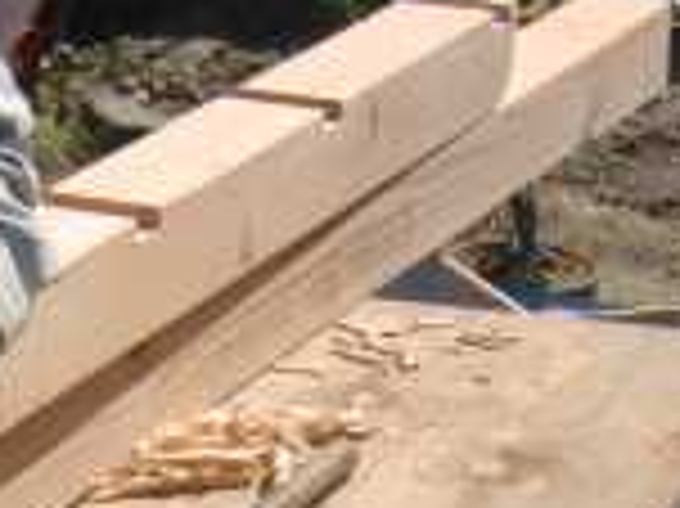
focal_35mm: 161
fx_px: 3160
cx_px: -158
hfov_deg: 12.0
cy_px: 535
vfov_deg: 9.1
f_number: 3.9
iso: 64
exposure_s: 1/640
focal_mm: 6.66
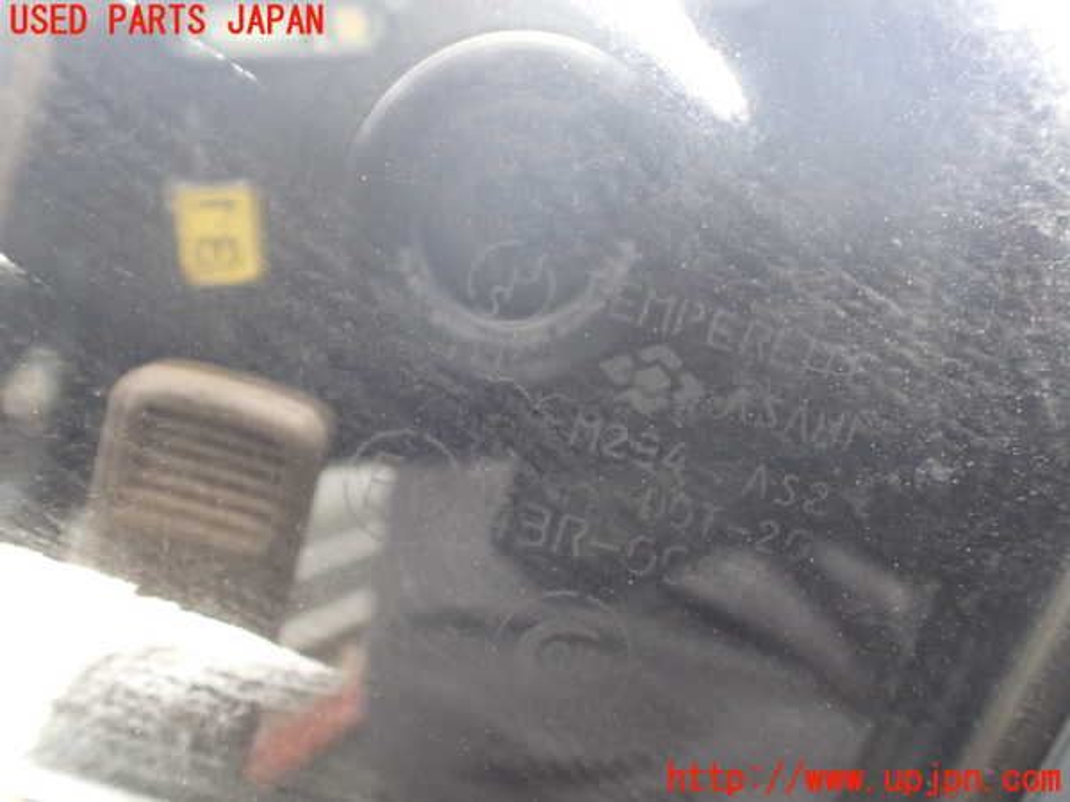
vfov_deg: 46.8
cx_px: 535
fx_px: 927
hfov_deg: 60.0
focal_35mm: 30
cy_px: 401
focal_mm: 5.4
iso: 800
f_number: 2.3
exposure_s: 1/40
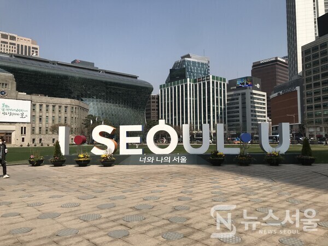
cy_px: 123
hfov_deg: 63.4
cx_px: 164
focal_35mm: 28
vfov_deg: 49.7
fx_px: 265
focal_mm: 3.99
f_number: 1.8
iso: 20
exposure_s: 1/2994
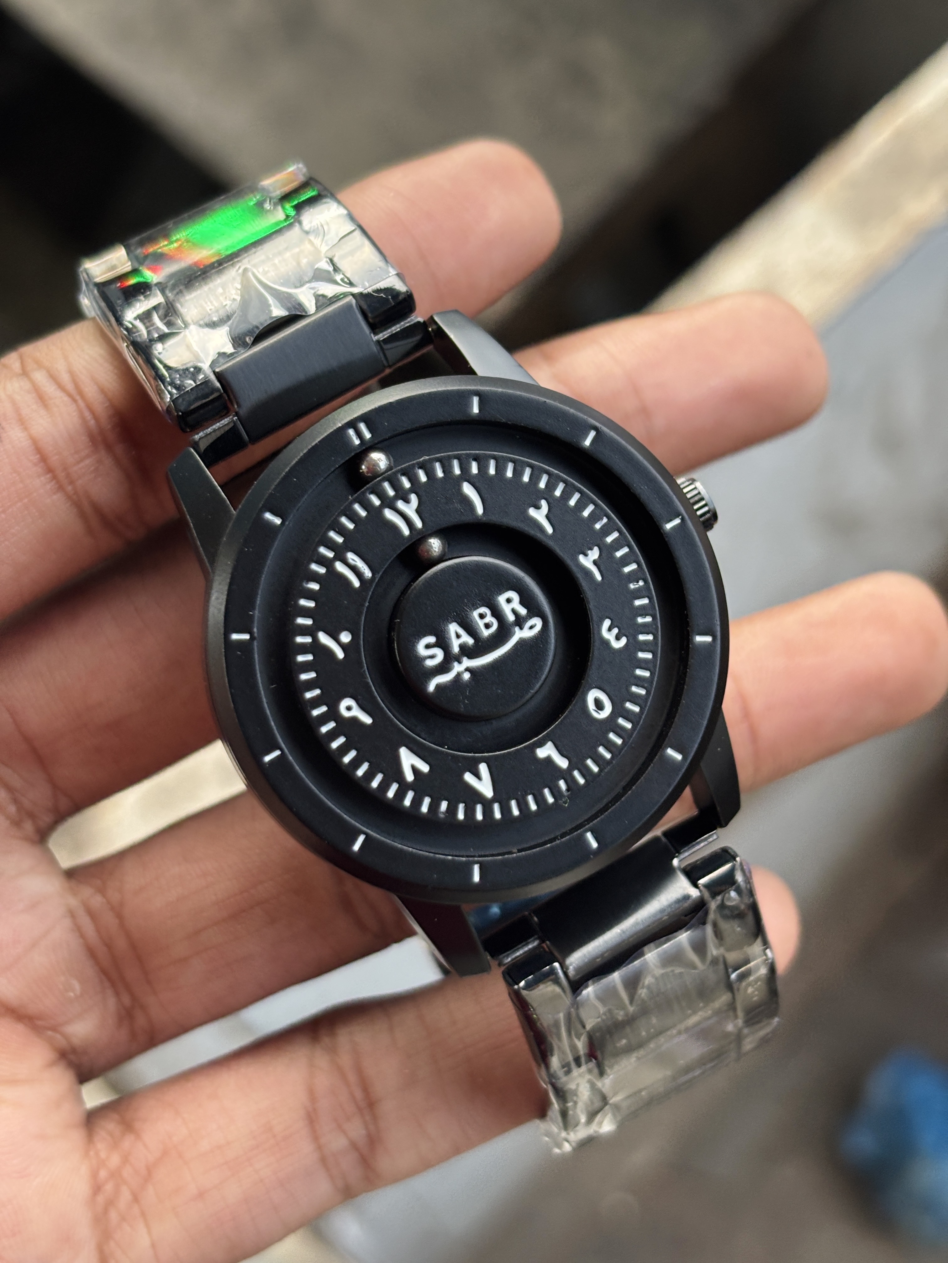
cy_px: 632
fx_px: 1899
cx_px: 474
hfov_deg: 28.0
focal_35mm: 52
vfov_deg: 36.8
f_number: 1.6
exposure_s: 1/33
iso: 125
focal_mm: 5.96
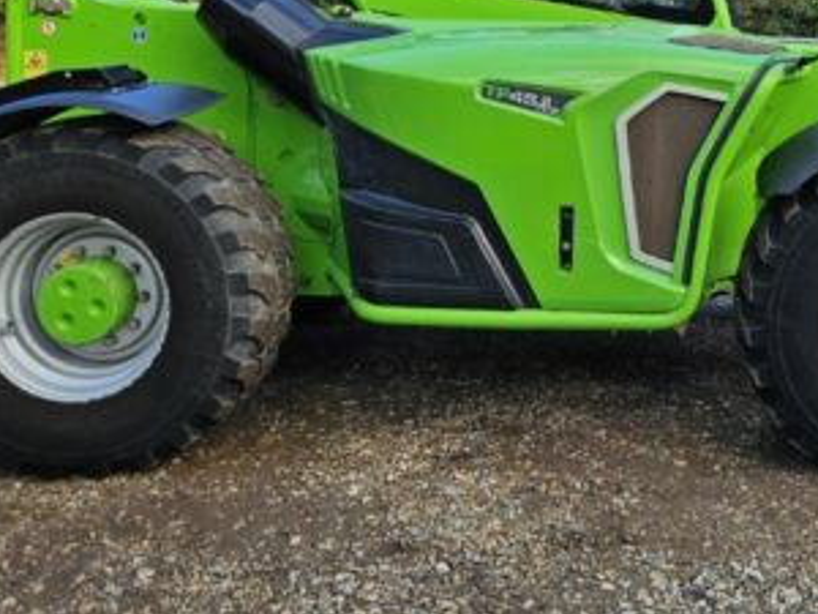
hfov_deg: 36.8
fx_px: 1158
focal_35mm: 49
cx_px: 717
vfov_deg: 28.2
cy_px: 27
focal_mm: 5.4
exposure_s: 1/425
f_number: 1.8
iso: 40
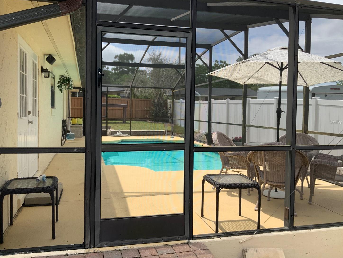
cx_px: 163
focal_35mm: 32
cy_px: 122
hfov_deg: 56.8
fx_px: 317
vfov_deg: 44.2
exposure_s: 1/1144
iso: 16
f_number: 1.8
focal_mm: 3
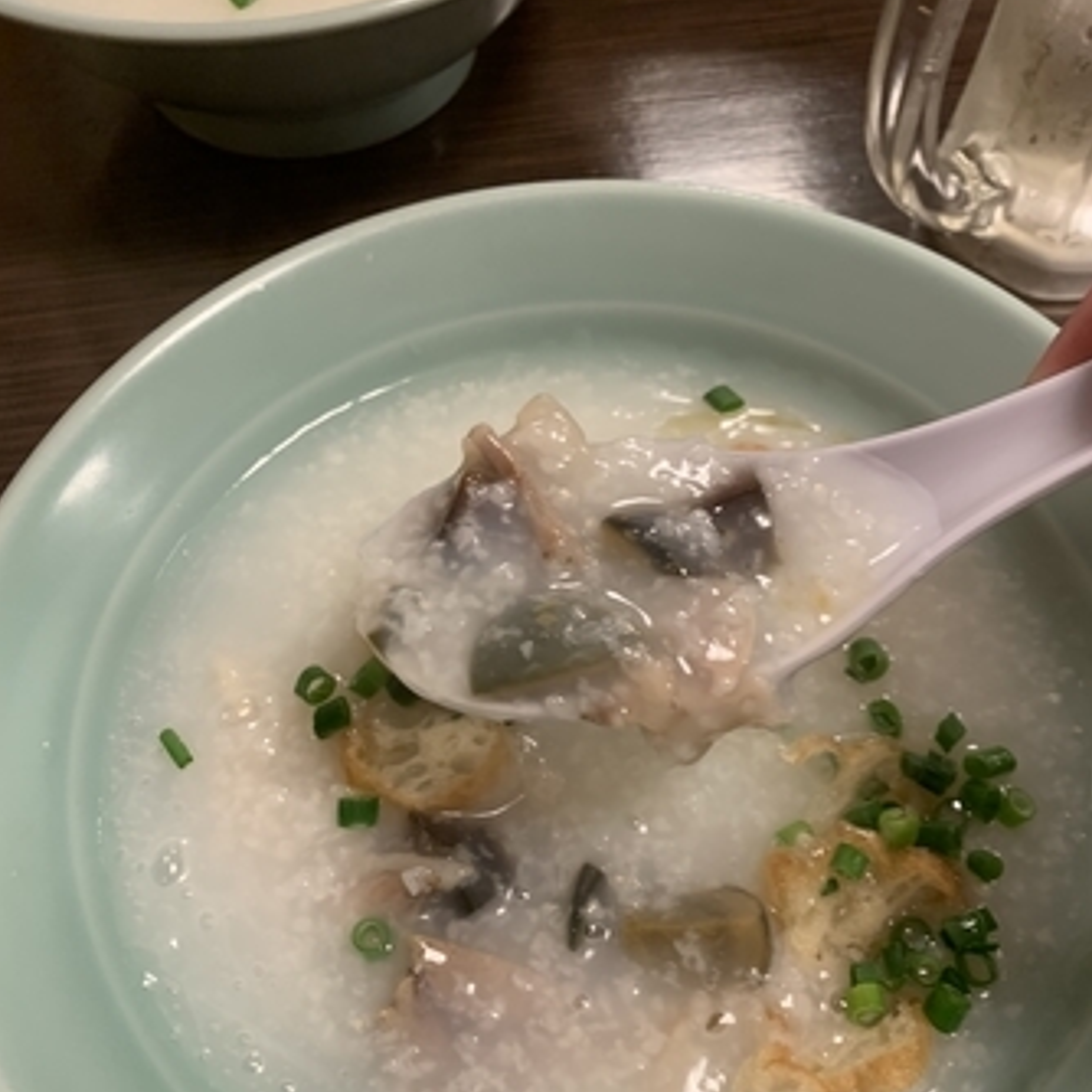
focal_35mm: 31
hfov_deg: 52.5
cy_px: 638
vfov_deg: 52.3
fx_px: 1106
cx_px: 546
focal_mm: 4.25
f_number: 1.8
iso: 125
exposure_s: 1/50
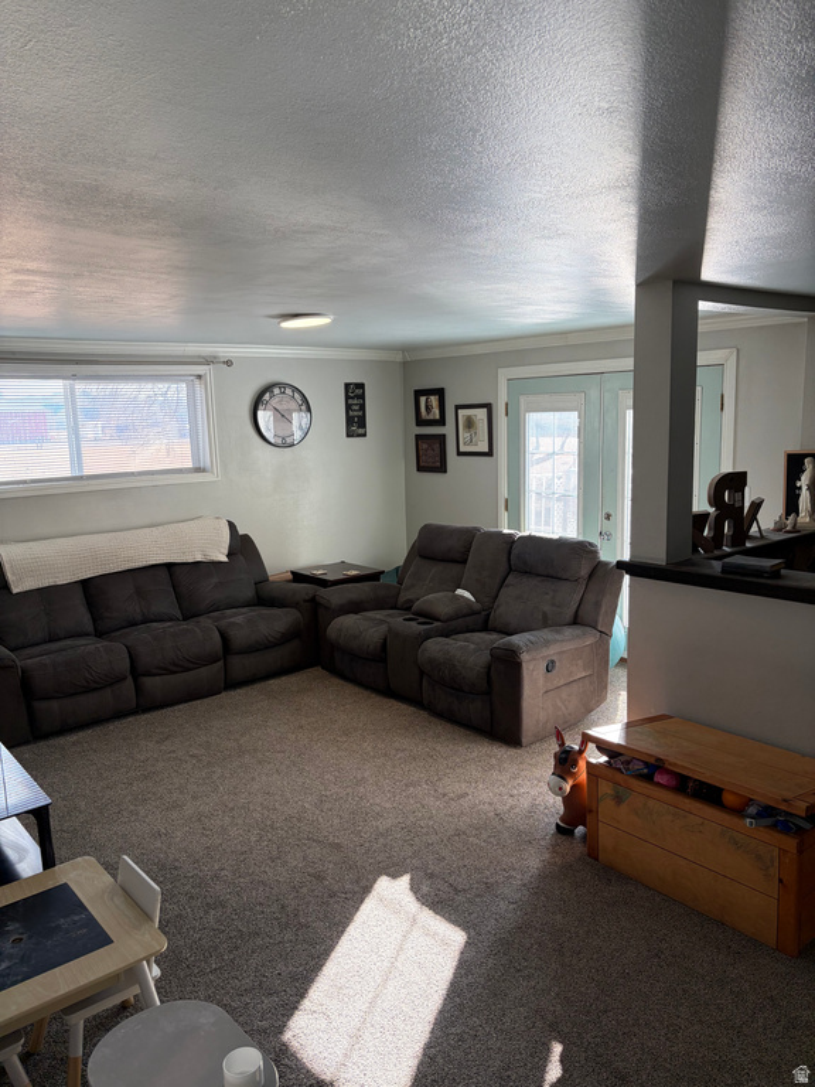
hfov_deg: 53.1
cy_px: 544
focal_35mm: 26
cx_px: 408
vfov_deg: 67.3
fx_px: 816
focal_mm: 5.96
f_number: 1.6
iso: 80
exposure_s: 1/185
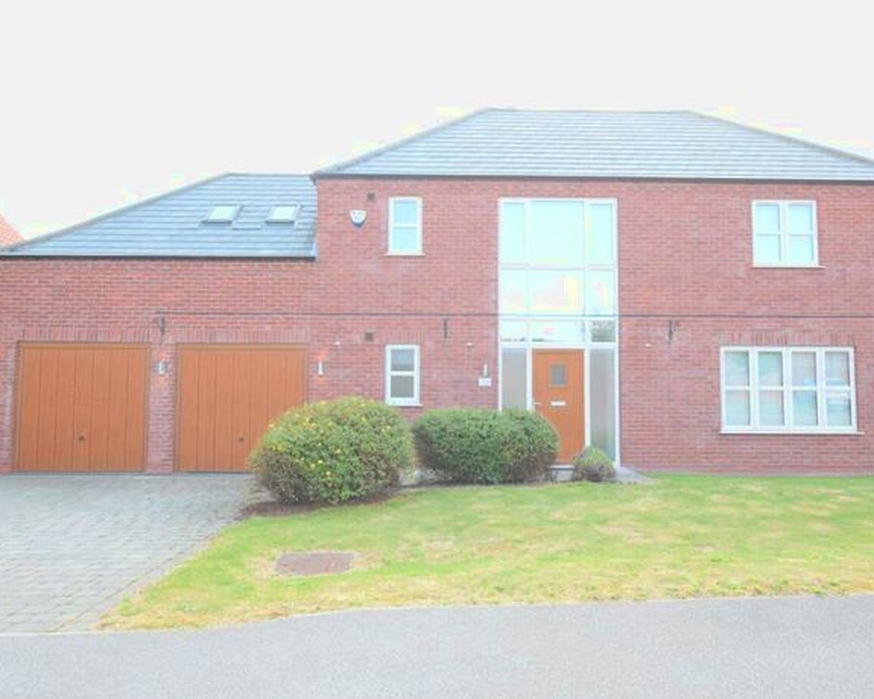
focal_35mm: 24
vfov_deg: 58.8
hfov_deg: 70.3
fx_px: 621
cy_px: 346
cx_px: 436
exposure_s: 1/125
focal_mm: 14
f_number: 5.6
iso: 400
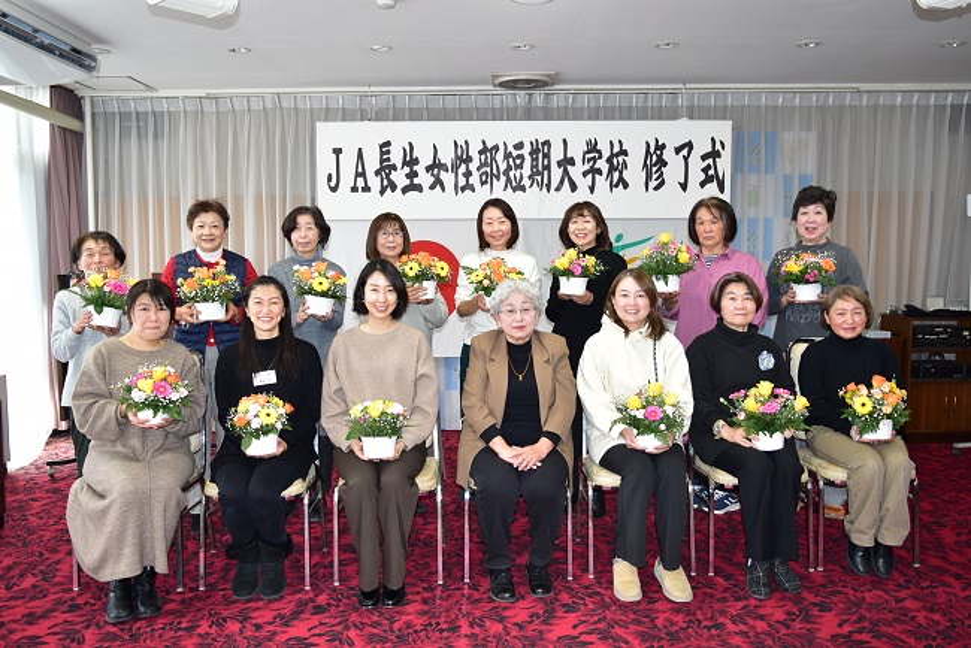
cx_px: 486
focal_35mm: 30
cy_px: 324
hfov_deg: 61.9
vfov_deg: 43.6
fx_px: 809
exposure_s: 1/60
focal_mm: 20
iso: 400
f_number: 4
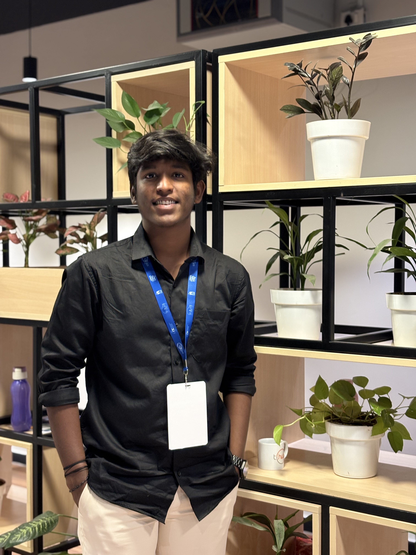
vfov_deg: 36.8
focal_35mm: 52
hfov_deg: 28.0
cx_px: 208
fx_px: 833
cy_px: 278
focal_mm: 5.96
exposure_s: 1/33
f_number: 1.6
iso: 125
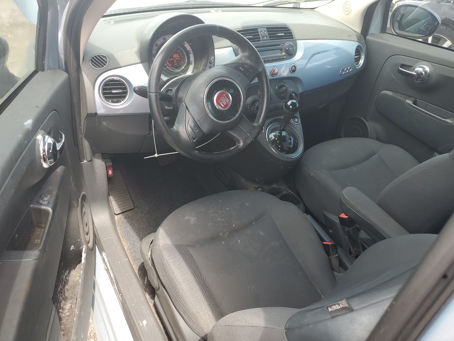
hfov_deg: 67.3
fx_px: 341
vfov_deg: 53.1
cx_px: 227
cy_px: 170
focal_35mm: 26
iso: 50
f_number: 1.5
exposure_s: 1/208
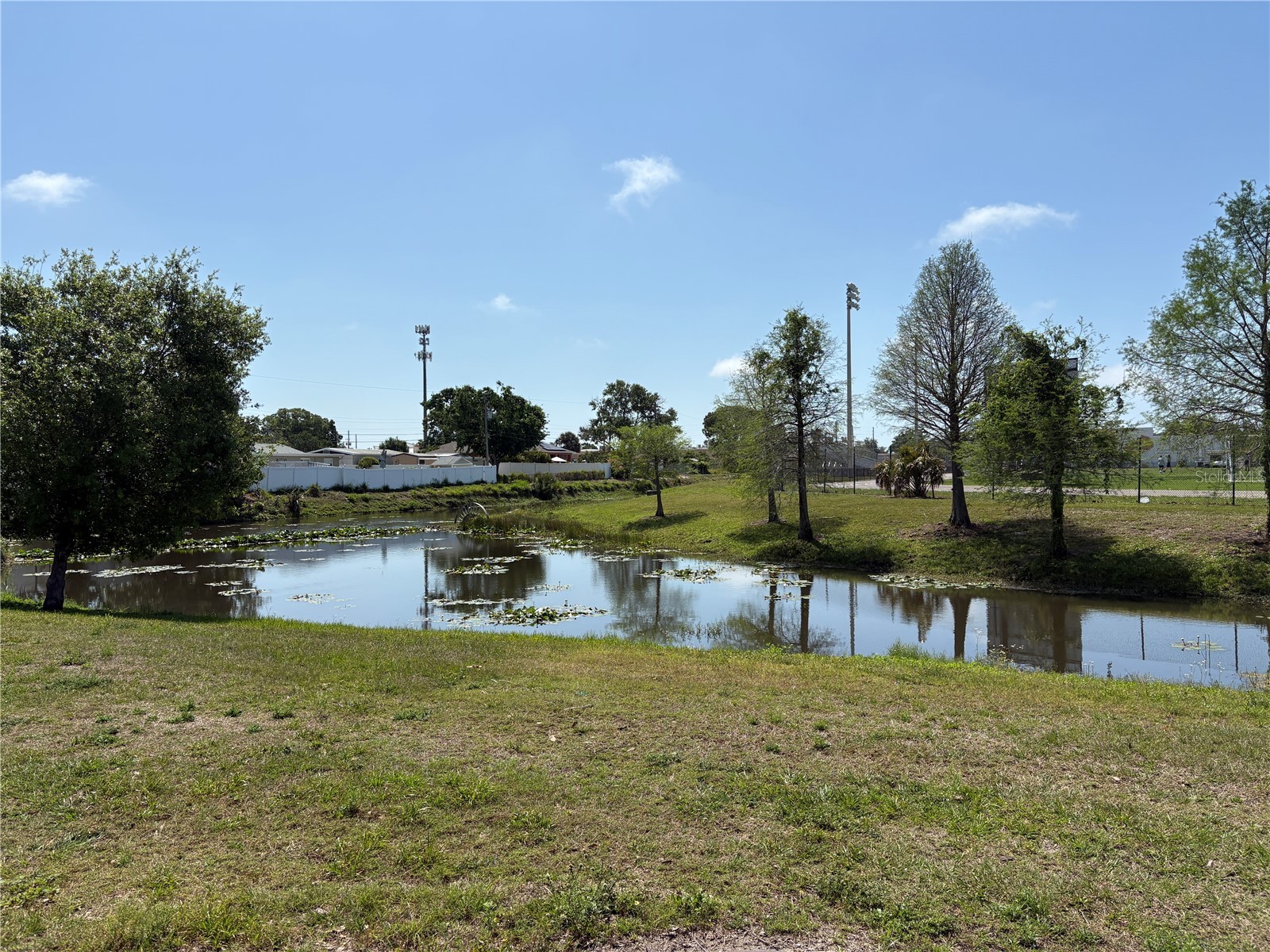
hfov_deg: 67.3
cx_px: 635
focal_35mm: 26
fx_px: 954
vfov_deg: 53.1
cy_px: 476
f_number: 1.6
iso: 50
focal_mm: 5.96
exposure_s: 1/6329
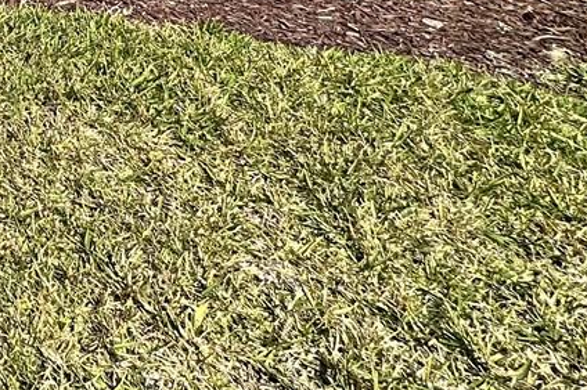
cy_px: -292
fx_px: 896
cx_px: -457
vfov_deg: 19.2
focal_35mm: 55
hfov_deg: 22.3
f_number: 2.2
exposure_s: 1/1595
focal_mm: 2.22
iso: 50
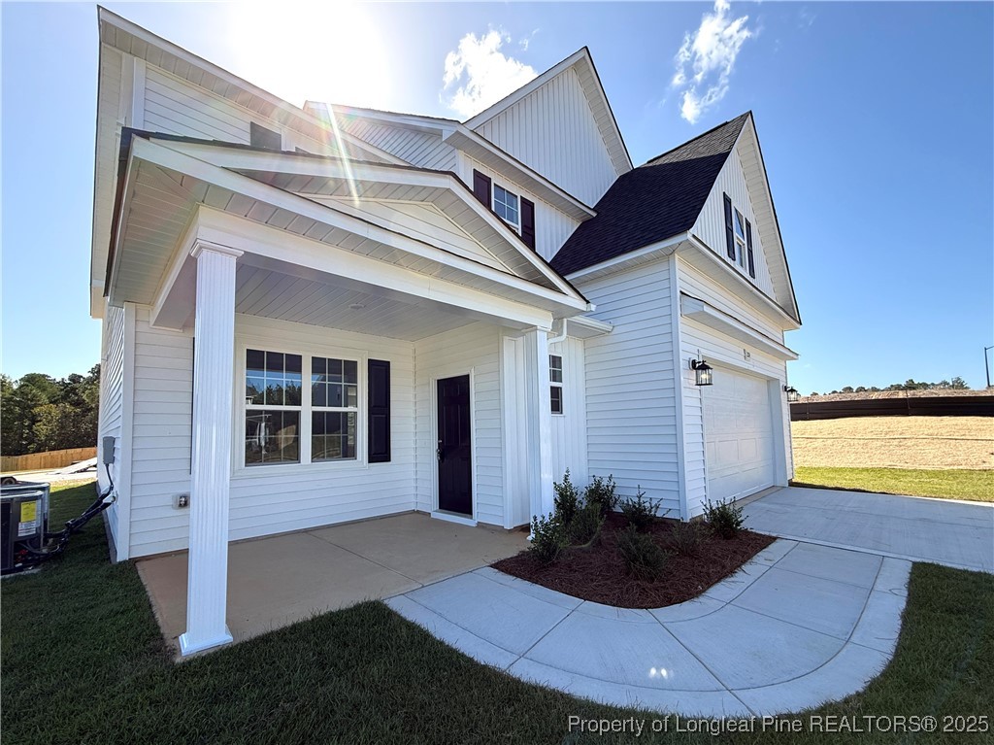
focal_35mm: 14
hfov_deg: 102.1
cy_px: 372
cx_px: 497
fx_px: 402
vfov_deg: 85.6
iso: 50
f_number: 2.2
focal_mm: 2.22
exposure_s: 1/914
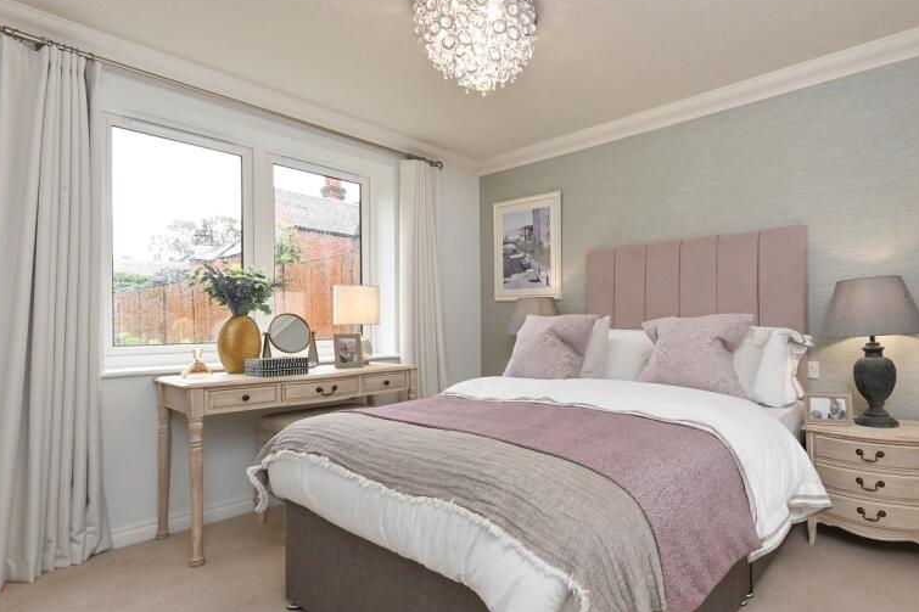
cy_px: 319
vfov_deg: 64.5
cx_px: 593
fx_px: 485
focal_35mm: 19
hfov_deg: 84.6
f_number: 20
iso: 3200
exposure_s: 1/100
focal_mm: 14
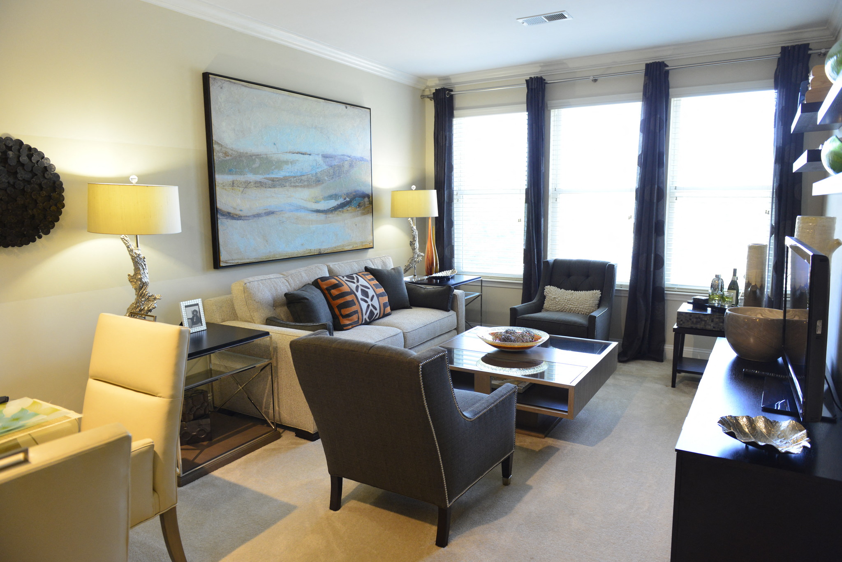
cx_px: 421
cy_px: 281
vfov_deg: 53.2
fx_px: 562
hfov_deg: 73.7
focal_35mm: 24
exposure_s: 1/80
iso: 1600
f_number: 4
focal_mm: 24
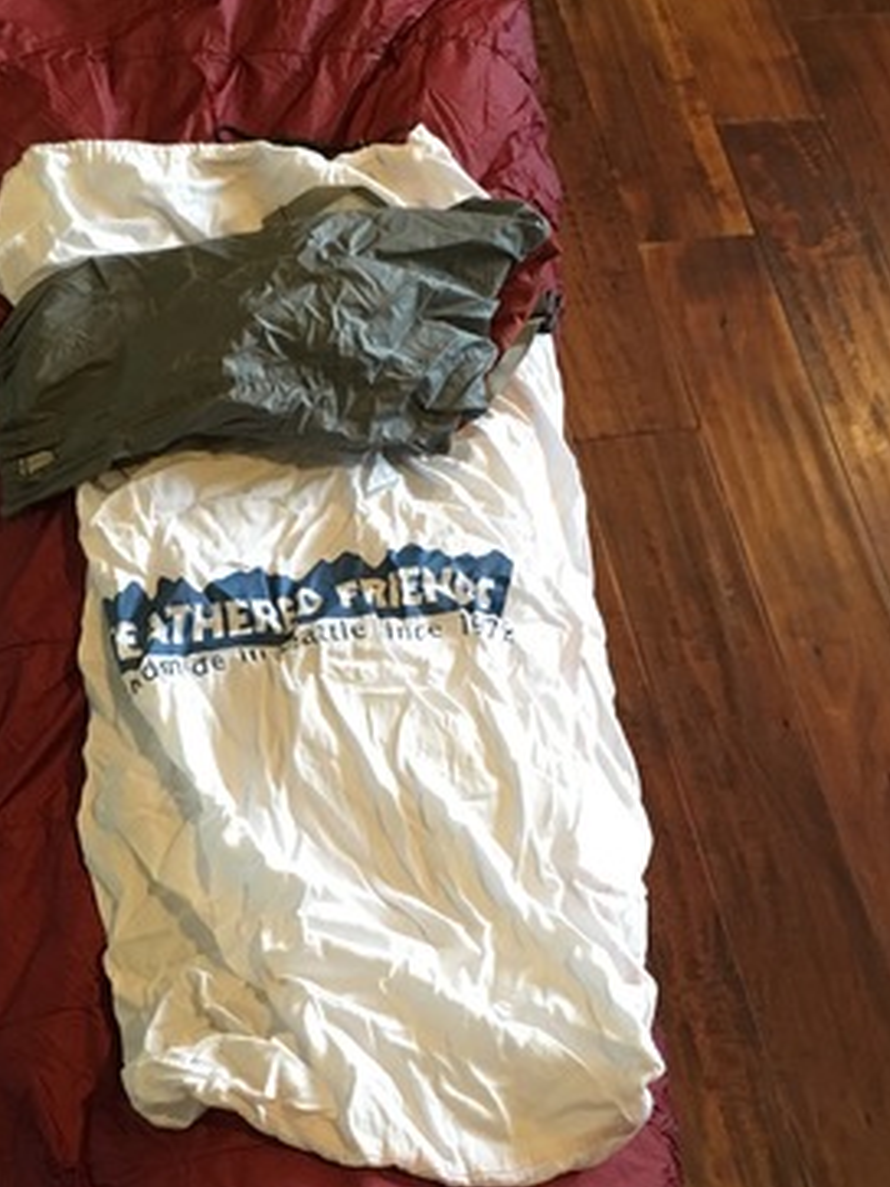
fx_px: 2058
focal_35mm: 60
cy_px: 634
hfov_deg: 24.2
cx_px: 254
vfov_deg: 32.2
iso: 160
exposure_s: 1/30
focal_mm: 4.15
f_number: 2.2
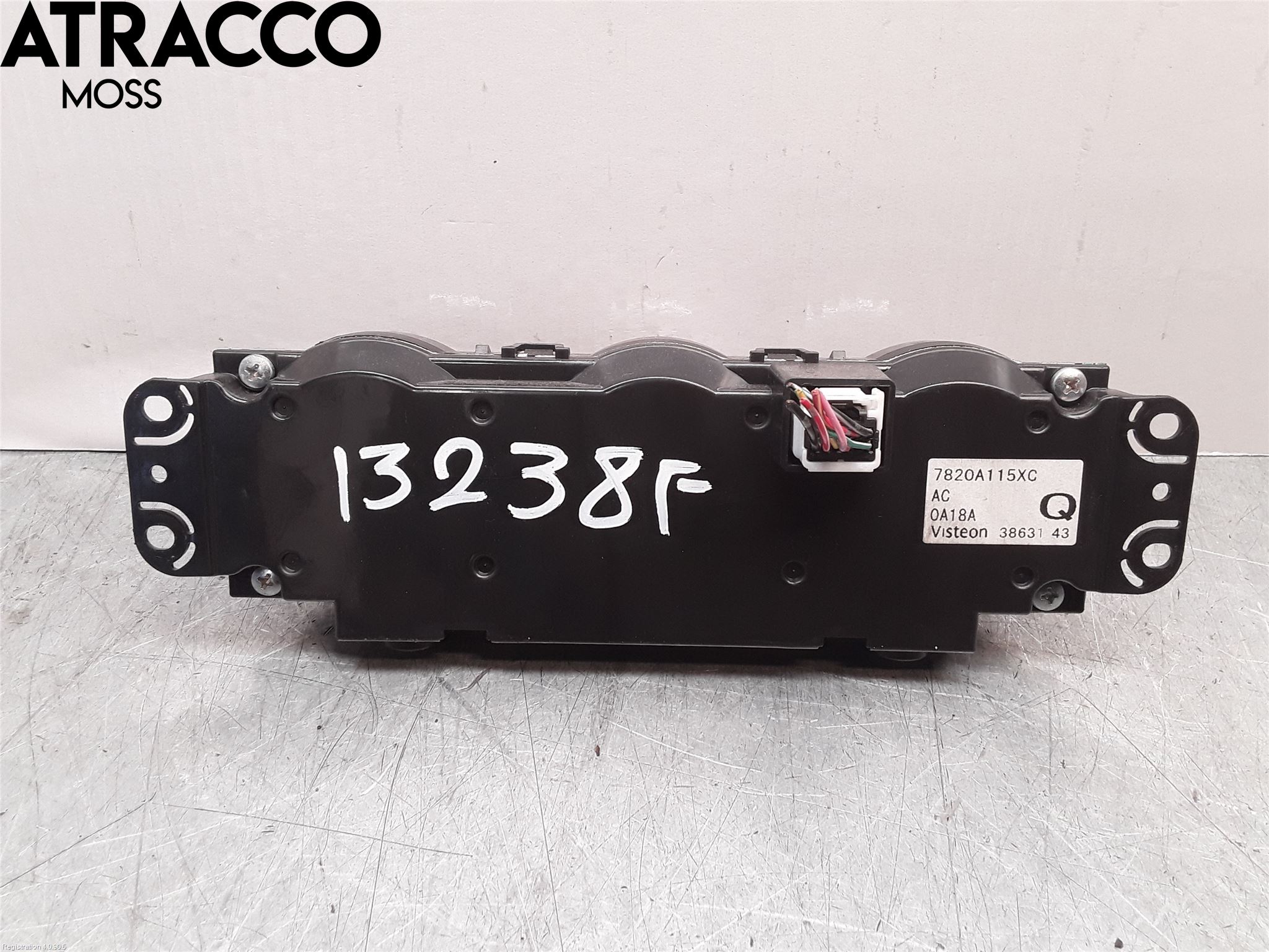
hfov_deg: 63.4
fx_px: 1026
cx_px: 634
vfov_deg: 49.7
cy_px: 476
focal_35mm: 28
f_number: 1.9
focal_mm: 2.91
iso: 50
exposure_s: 1/50
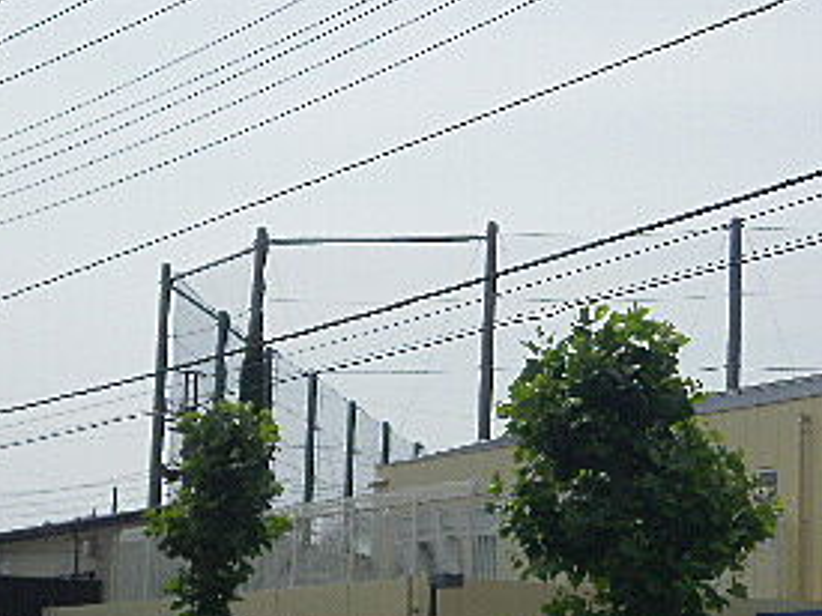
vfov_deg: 14.7
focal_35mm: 100
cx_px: 729
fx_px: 2374
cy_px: 469
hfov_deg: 19.3
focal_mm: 7.61
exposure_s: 1/320
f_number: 10.1
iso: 100
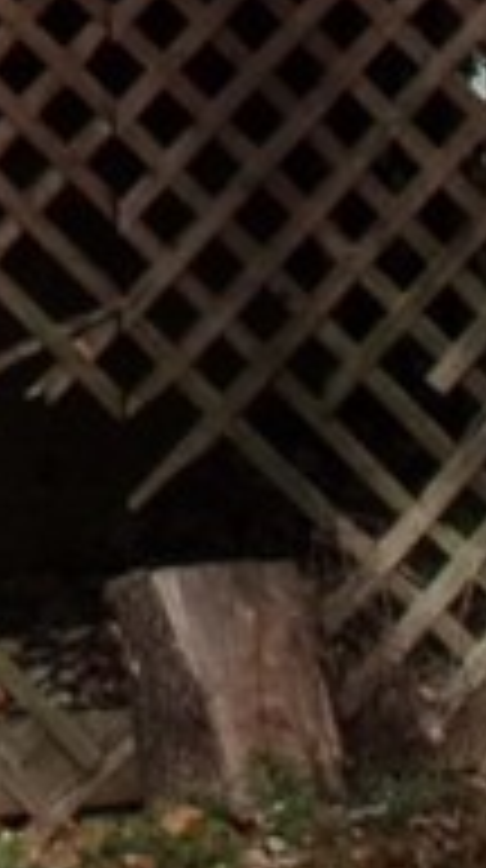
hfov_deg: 6.0
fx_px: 4393
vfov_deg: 10.6
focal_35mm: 191
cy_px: -715
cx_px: -855
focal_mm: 5.9
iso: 80
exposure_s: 1/1100
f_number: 3.7
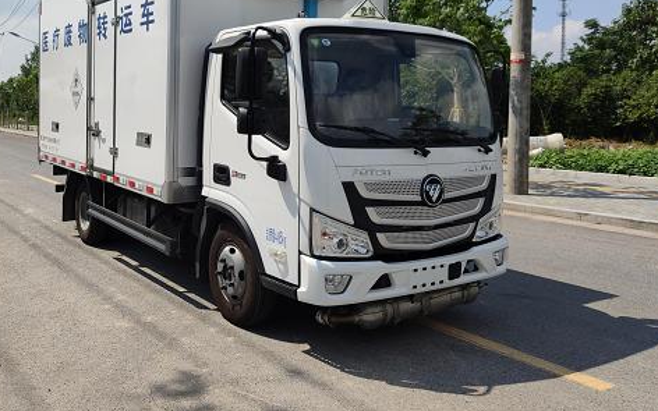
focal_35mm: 35
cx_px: 270
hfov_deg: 55.0
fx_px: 628
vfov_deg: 35.8
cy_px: 128
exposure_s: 1/2374
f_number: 1.75
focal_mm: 4.75
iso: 112
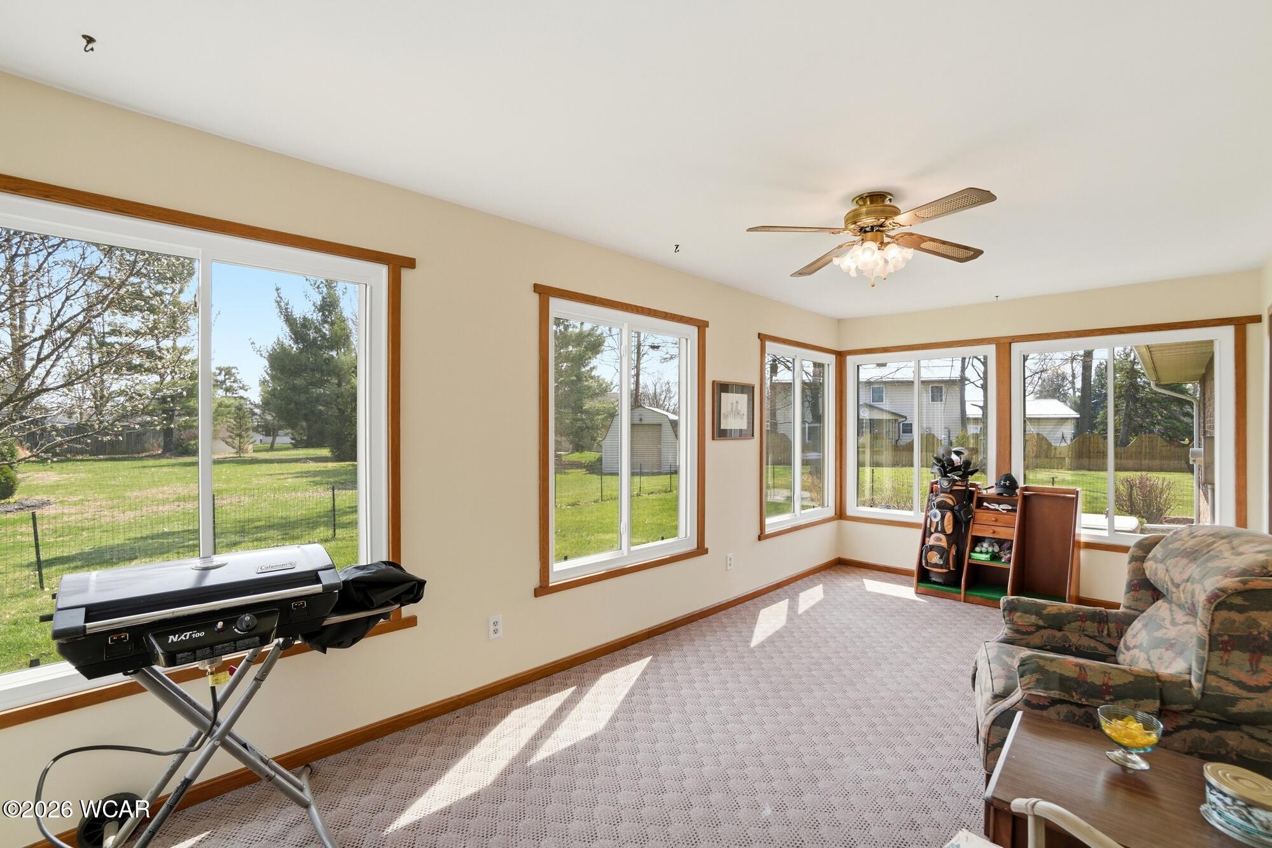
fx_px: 530
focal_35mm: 15
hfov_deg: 100.4
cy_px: 424
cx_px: 636
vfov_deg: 77.3
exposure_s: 1/1600
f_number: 4.5
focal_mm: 10
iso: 100
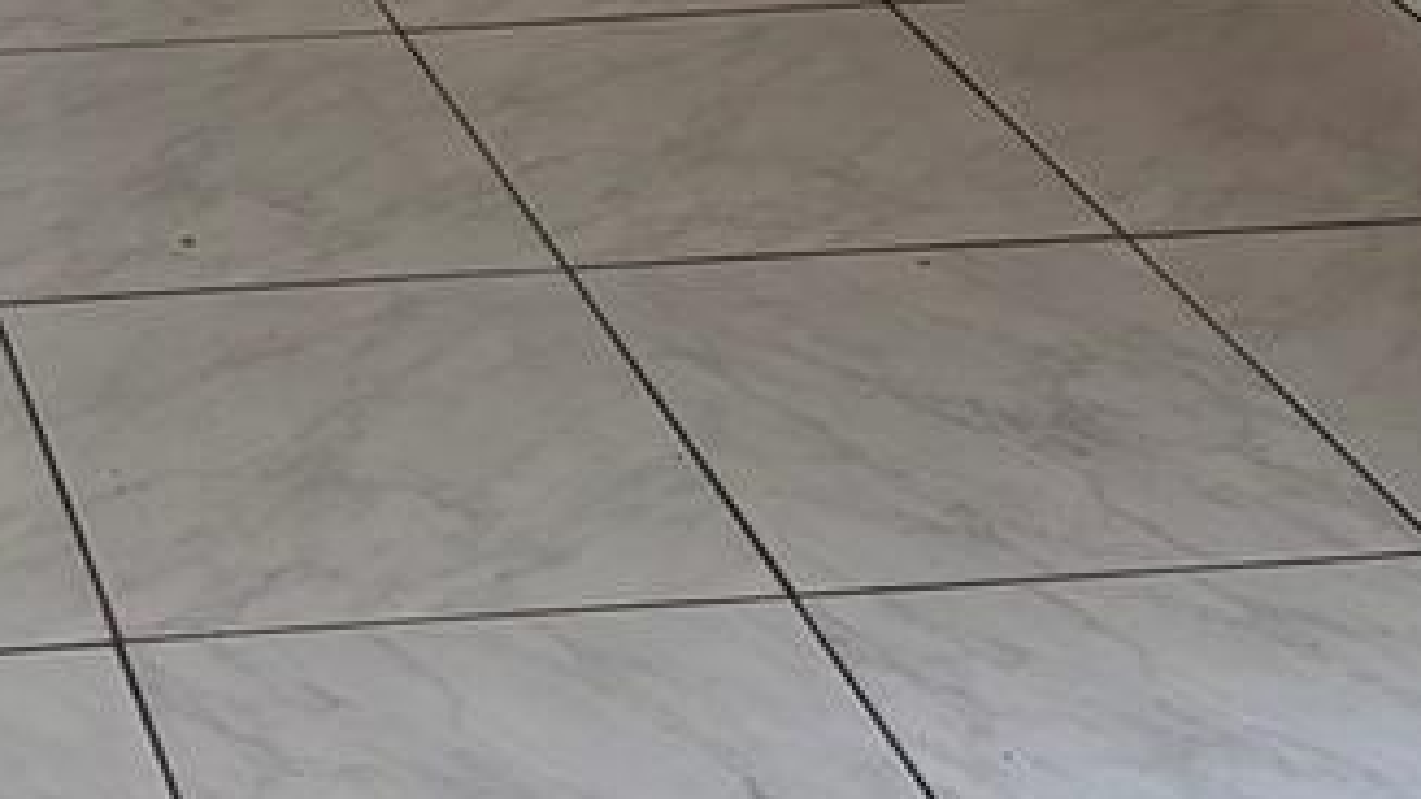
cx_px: -243
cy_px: -1372
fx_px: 3919
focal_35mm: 104
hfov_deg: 19.5
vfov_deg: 9.7
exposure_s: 1/120
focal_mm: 5.96
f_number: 1.6
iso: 125
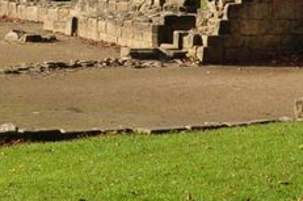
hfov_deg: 12.3
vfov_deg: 8.0
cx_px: 14
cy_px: -146
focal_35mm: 166
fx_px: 1396
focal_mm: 25
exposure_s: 1/160
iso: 200
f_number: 9
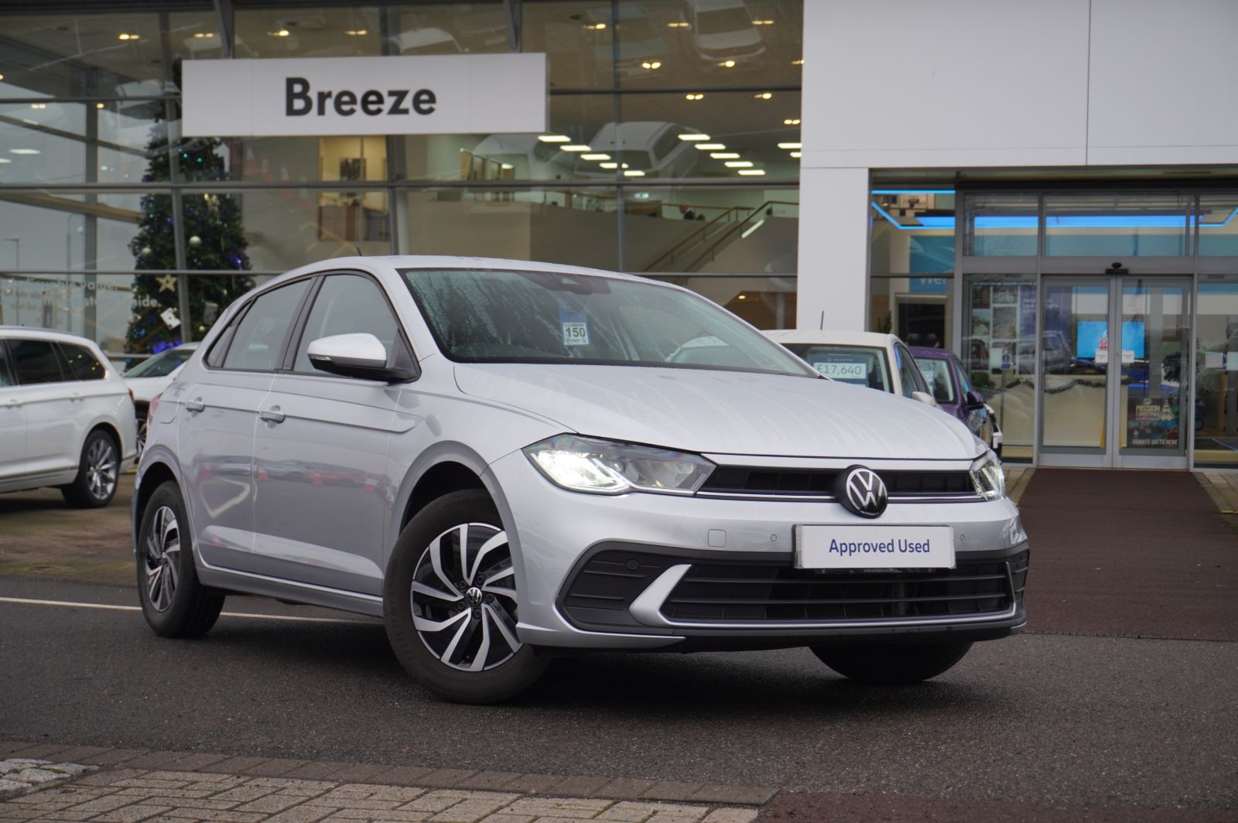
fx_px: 1959
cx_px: 619
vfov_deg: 23.7
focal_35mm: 57
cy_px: 412
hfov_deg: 35.1
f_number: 5.6
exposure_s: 1/60
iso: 320
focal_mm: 38
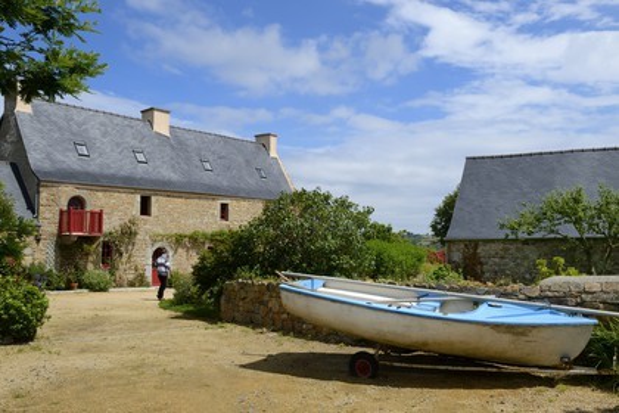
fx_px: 533
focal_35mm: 31
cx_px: 310
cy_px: 206
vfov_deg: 42.3
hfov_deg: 60.3
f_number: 14
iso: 200
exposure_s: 1/200
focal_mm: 31
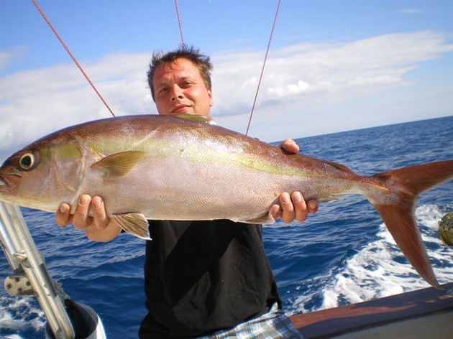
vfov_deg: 39.6
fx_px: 471
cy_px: 170
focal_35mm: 36
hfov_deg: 51.4
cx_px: 226
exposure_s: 1/320
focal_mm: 6.3
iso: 50
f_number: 4.6
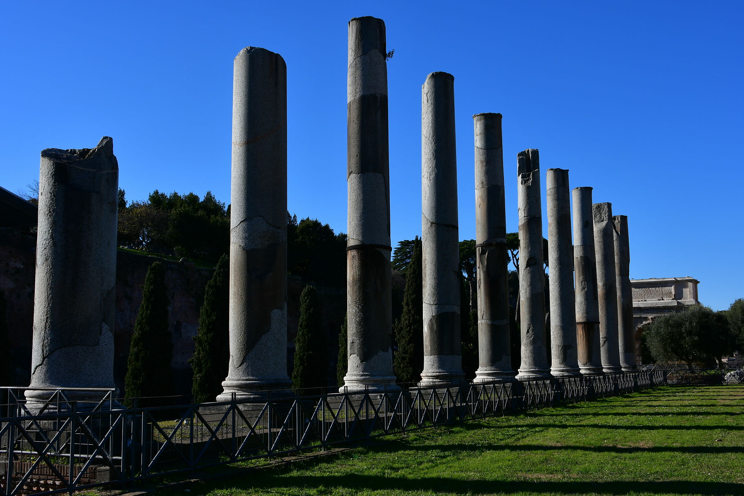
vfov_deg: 34.2
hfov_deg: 49.6
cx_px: 372
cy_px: 248
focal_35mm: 39
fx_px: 806
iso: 100
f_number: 9
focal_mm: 26
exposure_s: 1/320
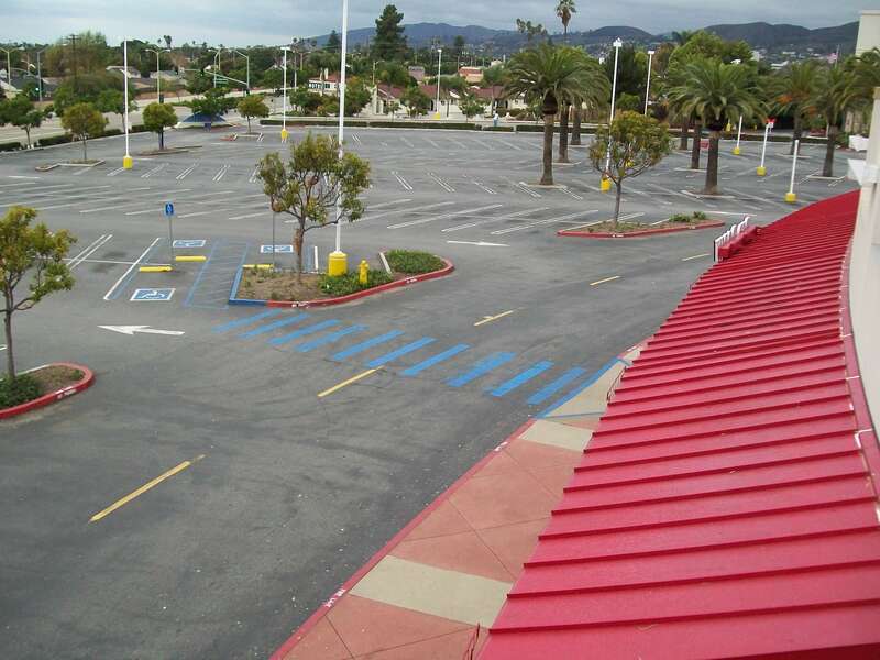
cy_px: 330
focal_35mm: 36
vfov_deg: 39.7
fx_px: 915
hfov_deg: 51.4
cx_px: 440
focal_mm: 6
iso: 160
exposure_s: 1/50
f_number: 2.7
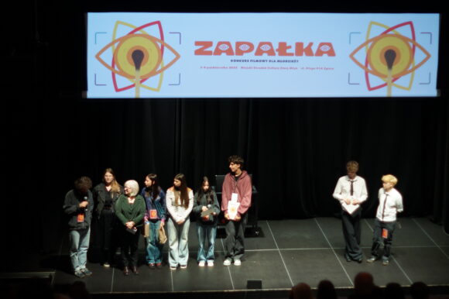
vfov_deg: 18.2
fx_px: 935
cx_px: 224
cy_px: 150
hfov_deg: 27.0
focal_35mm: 75
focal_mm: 50
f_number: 1.4
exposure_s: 1/60
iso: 200
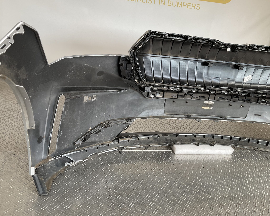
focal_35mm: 32
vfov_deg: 45.8
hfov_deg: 55.6
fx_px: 256
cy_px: 107
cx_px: 122
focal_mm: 3
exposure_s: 1/106
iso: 16
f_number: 1.8
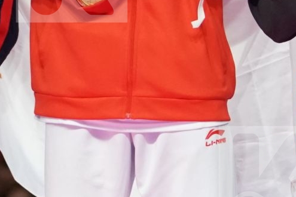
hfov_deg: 2.4
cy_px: -32
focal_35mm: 862
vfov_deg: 1.6
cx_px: 274
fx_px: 7087
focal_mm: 158
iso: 3200
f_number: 4
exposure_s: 1/500
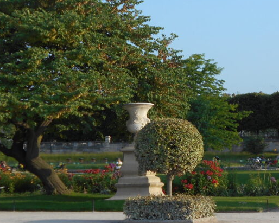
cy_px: 90
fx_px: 982
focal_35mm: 119
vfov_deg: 12.9
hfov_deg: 16.1
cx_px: 199
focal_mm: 10
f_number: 4.9
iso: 80
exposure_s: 1/320
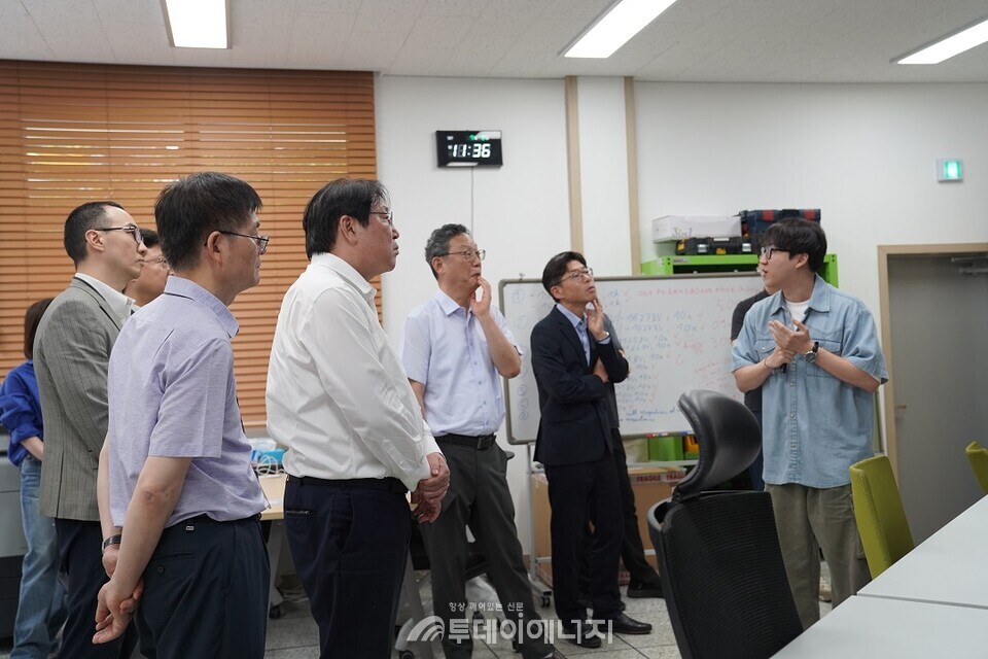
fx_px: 1098
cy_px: 330
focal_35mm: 40
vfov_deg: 33.4
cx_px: 494
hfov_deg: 48.5
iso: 1000
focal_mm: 40
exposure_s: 1/160
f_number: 4
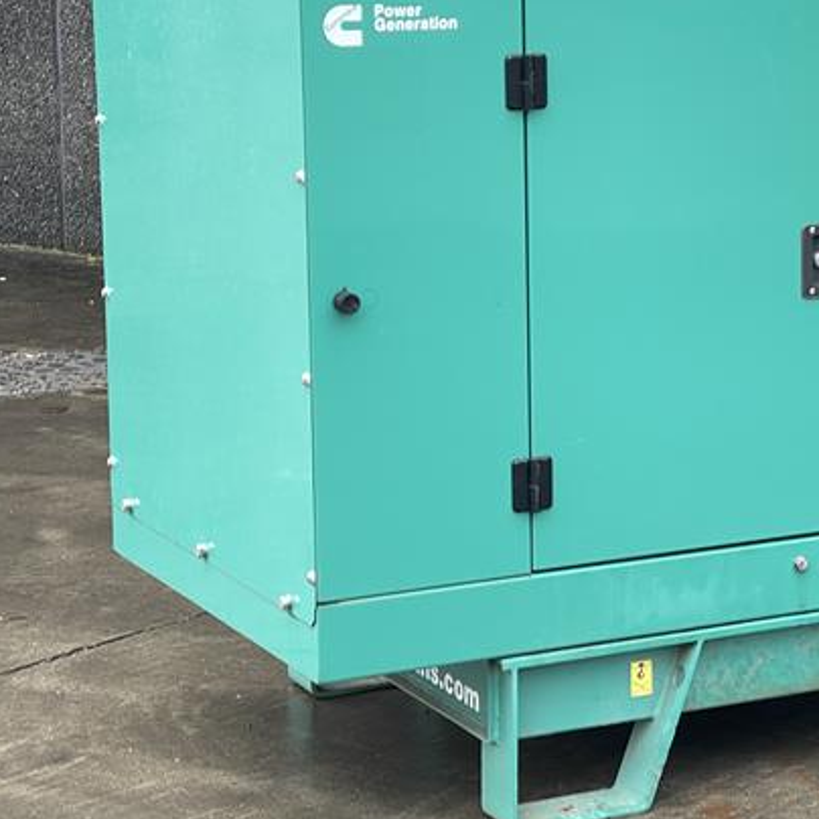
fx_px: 2998
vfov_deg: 15.5
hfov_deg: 15.4
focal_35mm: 112
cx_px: 724
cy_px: 278
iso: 40
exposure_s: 1/99
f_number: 2.2
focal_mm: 7.5
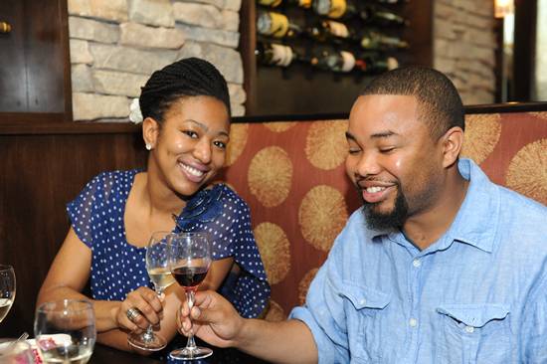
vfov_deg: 28.0
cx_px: 274
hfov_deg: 41.1
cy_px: 182
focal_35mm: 48
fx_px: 729
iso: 2500
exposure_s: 1/160
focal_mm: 48
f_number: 3.5
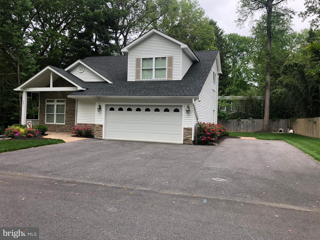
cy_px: 120
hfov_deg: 63.4
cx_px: 160
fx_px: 259
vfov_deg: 49.7
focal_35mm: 28
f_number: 1.8
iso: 20
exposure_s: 1/328
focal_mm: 4
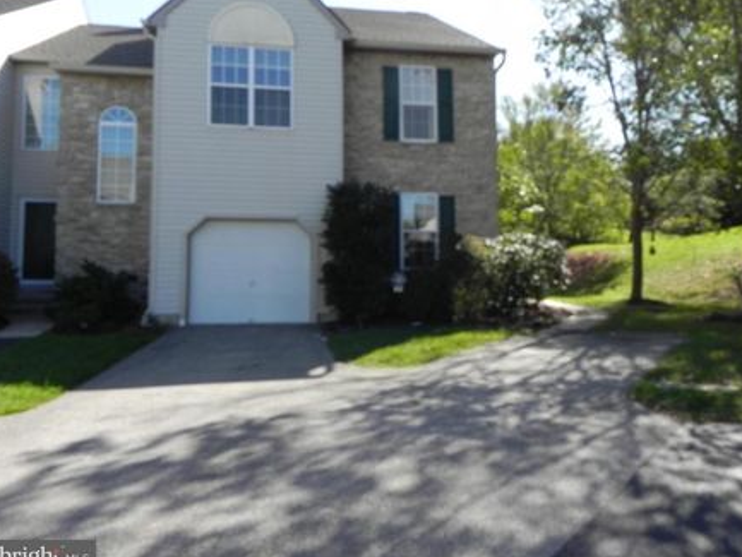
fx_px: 643
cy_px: 253
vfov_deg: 46.8
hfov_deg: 59.7
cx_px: 420
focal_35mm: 30
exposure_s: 1/412
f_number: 4.5
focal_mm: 4.6
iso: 160
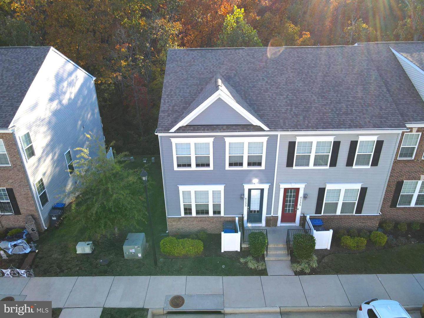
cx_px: 212
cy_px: 159
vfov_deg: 56.8
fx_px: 294
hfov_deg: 71.6
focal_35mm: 24
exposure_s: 1/160
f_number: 2.8
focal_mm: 4.5
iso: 100
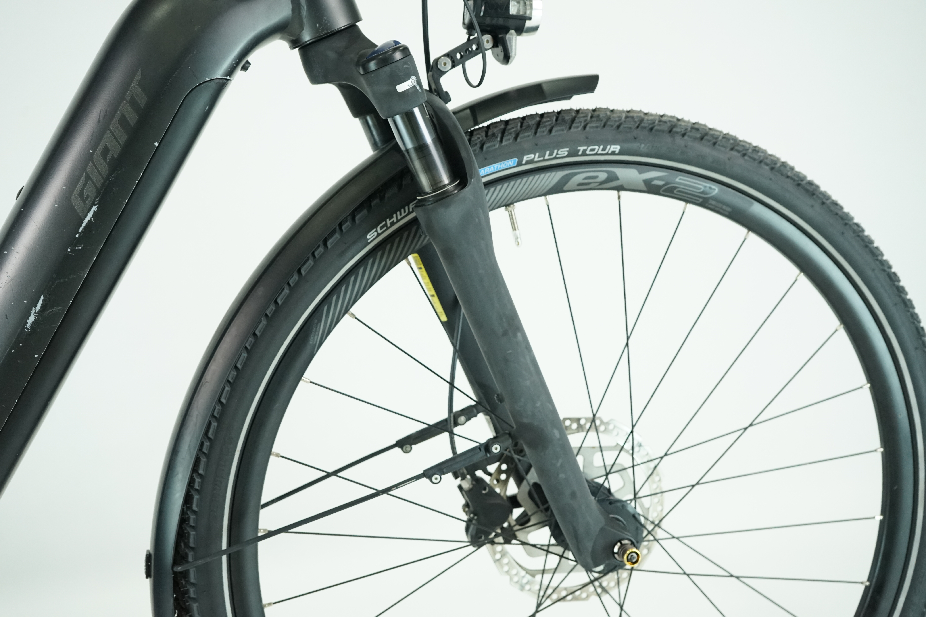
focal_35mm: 45
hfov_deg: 43.6
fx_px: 1157
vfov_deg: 29.9
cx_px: 463
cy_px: 308
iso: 2500
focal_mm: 45
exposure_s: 1/200
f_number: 5.6
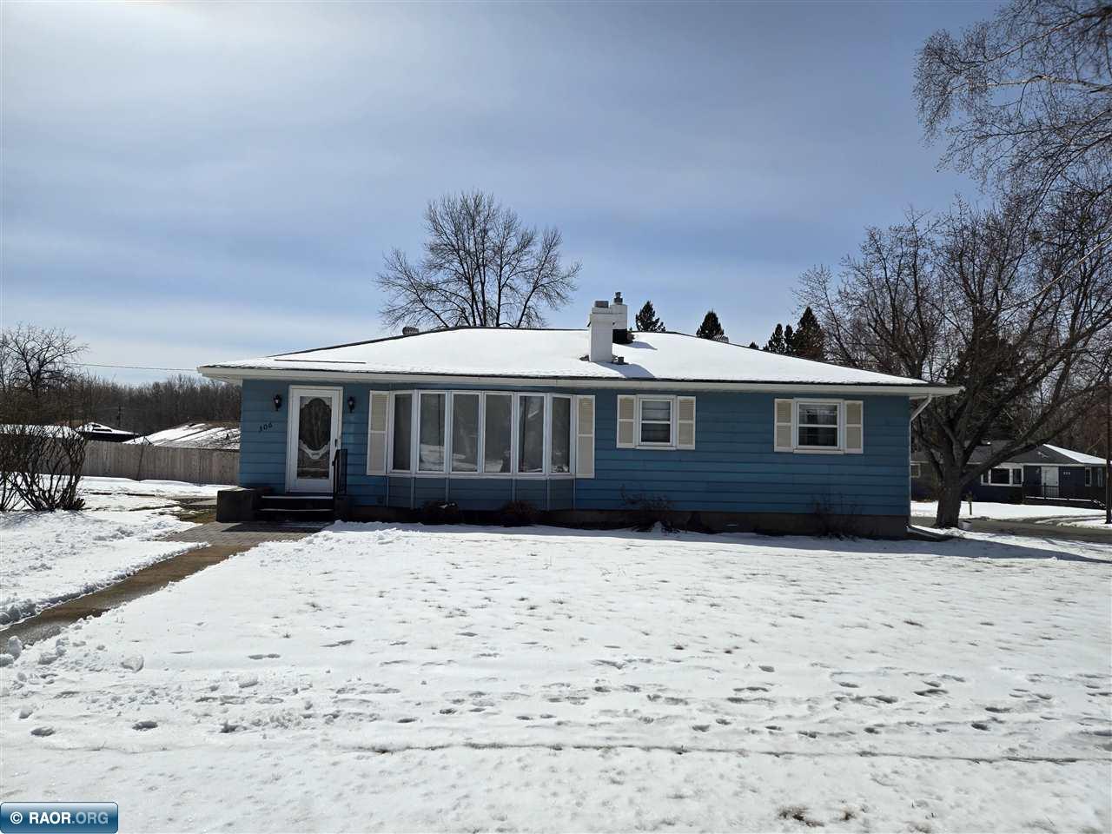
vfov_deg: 58.9
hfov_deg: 73.9
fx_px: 739
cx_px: 556
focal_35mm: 23
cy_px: 417
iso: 25
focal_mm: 5.4
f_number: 1.8
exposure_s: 1/5259
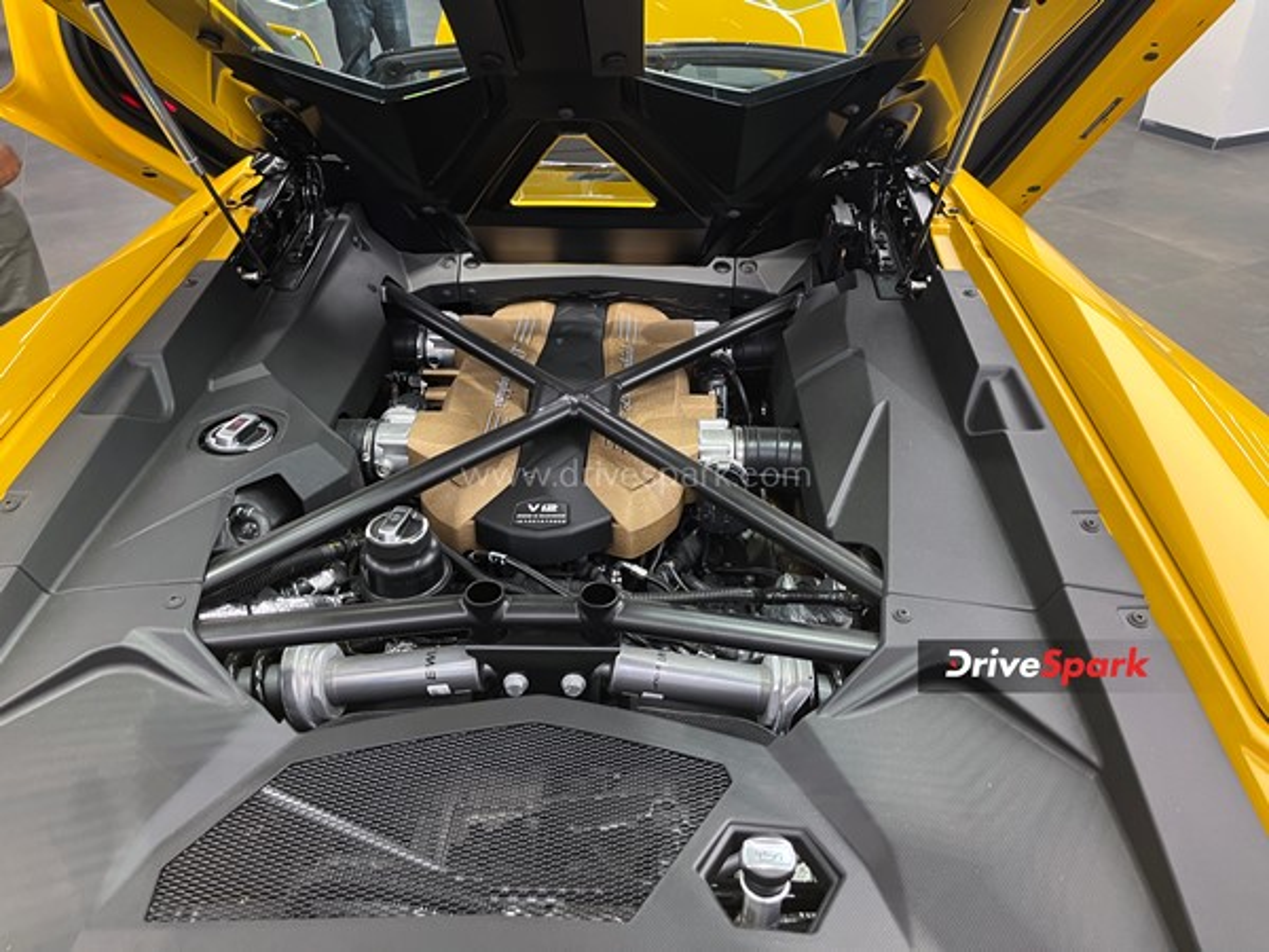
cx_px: 634
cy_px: 476
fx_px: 953
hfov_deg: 67.3
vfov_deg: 53.1
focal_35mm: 26
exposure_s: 1/50
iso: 125
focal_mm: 5.1
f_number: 1.6
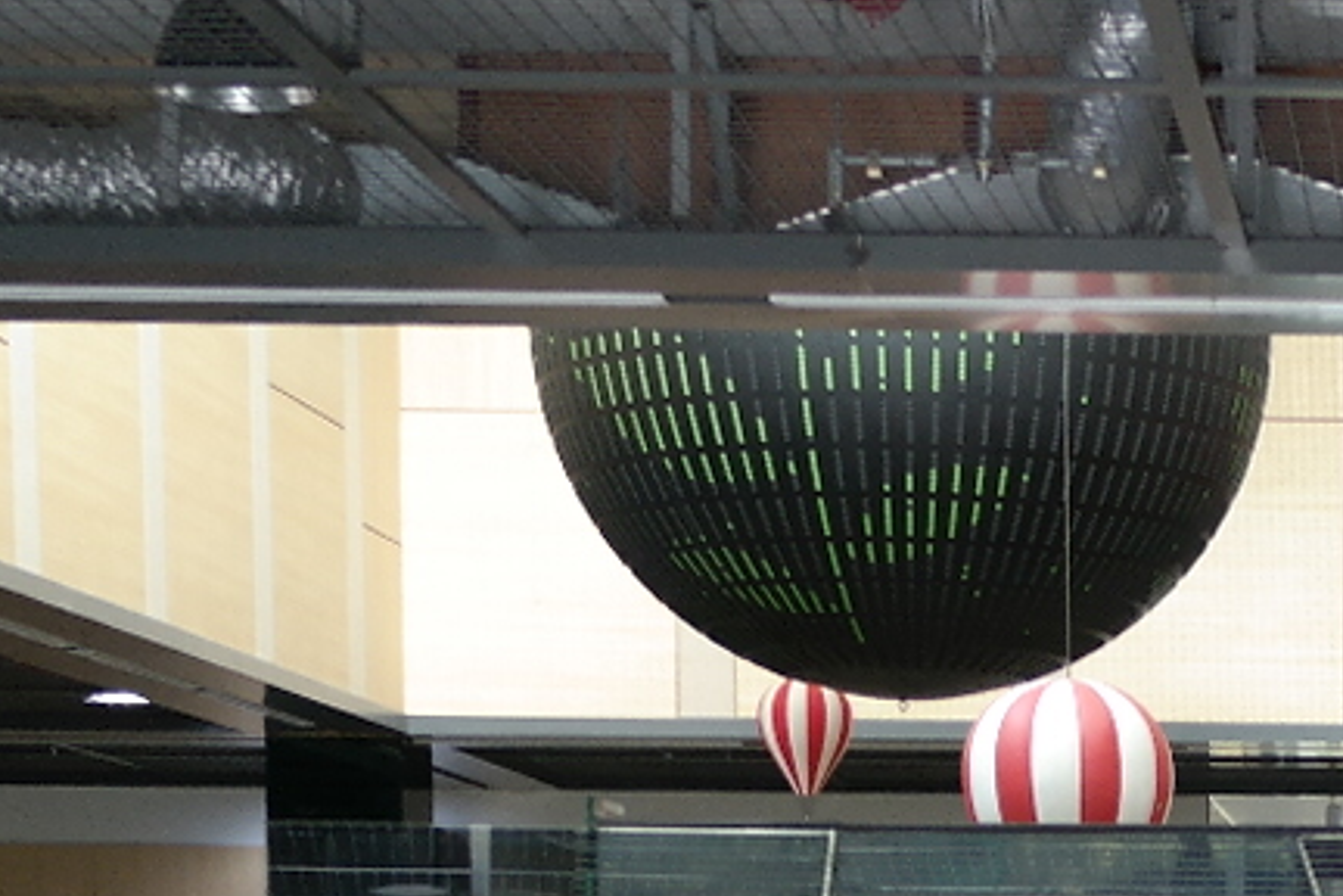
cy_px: 1531
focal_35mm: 120
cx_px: 1626
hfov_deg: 16.3
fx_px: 4476
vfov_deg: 10.8
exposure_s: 1/40
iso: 400
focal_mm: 20
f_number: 3.5
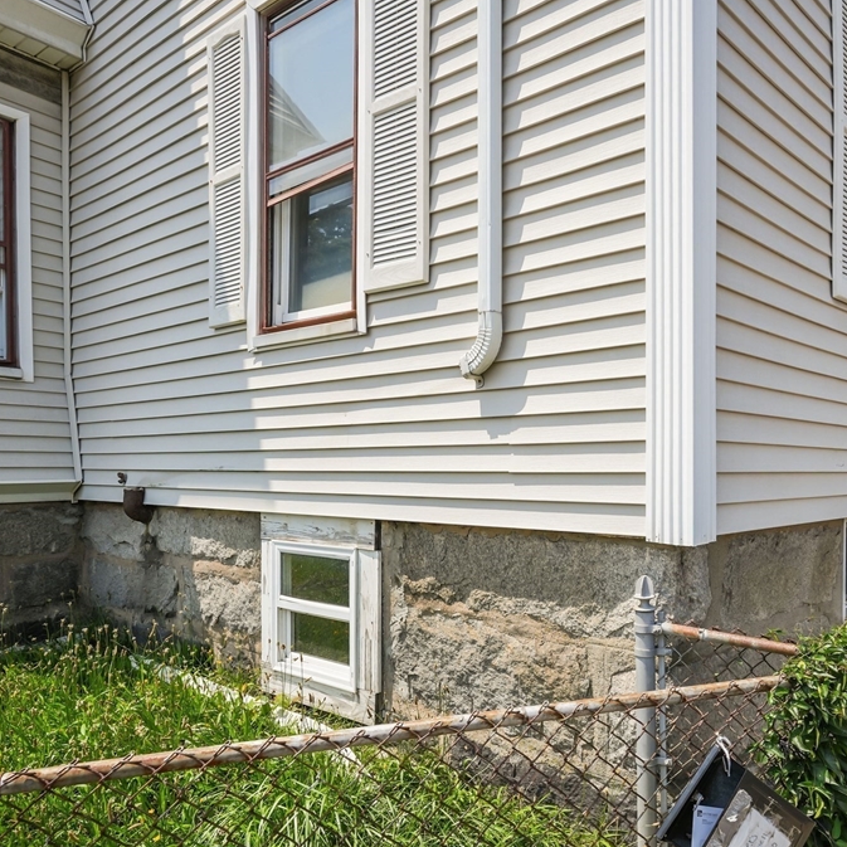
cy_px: 421
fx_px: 609
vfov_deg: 69.6
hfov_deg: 66.3
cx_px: 610
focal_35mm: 22
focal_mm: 17
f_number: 6.3
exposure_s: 1/1600
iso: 320
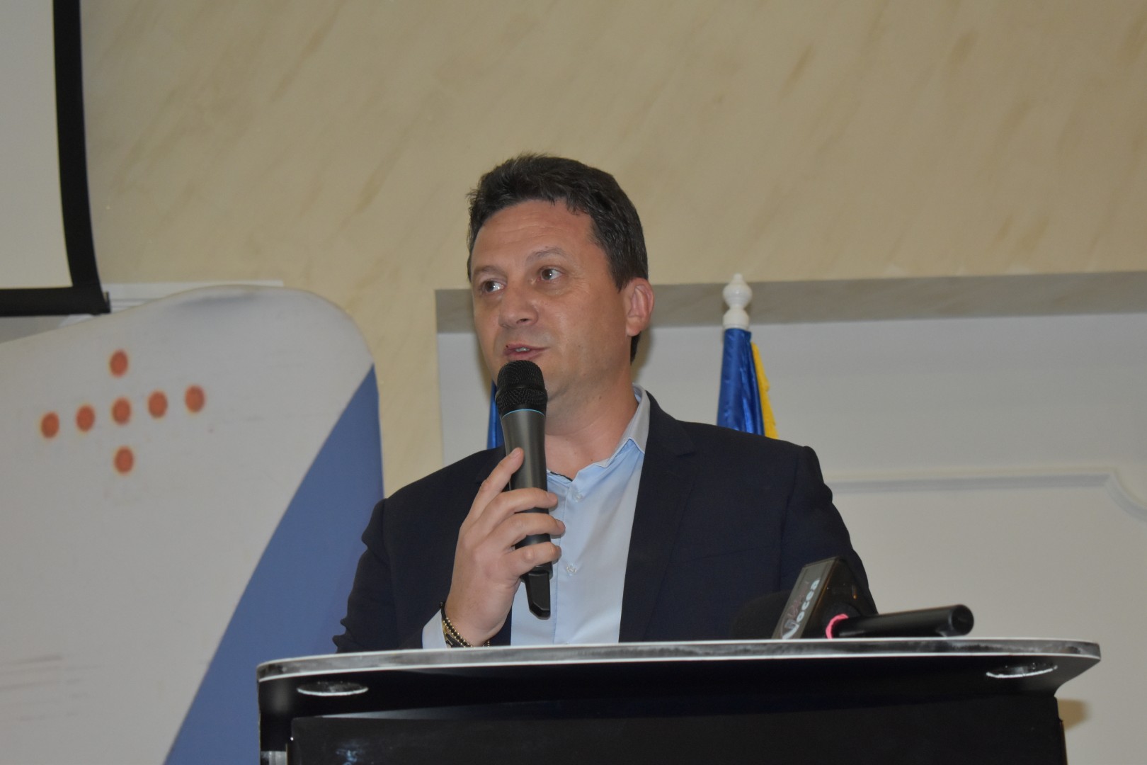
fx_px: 2628
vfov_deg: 16.6
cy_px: 382
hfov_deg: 24.6
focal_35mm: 82
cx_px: 574
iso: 1600
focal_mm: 55
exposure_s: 1/100
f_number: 5.6
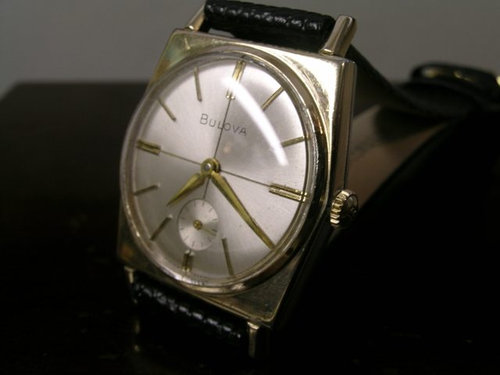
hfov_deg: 38.2
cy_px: 188
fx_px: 722
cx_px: 250
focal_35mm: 50
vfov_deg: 29.1
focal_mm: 10.3
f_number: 6.1
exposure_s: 1/5.1
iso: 50
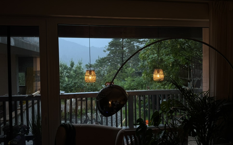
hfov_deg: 68.4
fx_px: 171
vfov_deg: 46.0
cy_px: 70
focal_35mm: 27
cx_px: 120
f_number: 1.78
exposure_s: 1/50
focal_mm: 6.76
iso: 125
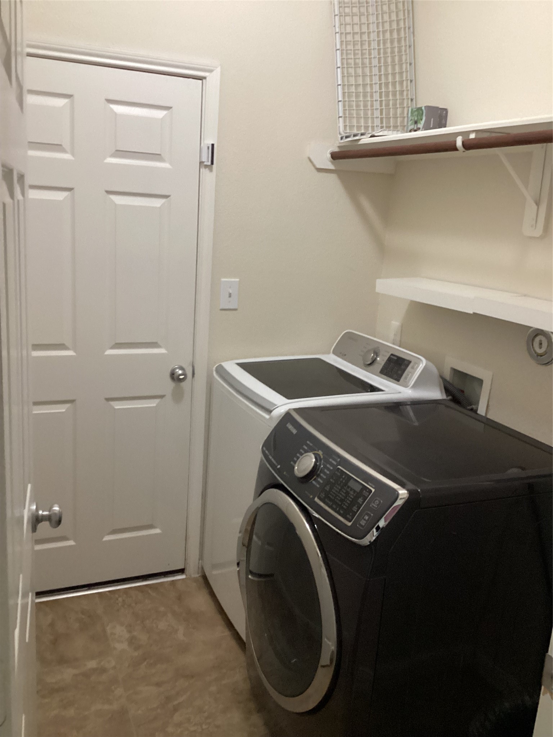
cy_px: 368
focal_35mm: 31
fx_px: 660
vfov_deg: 58.4
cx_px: 276
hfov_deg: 45.4
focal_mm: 3.3
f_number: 2.4
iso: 400
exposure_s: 1/40
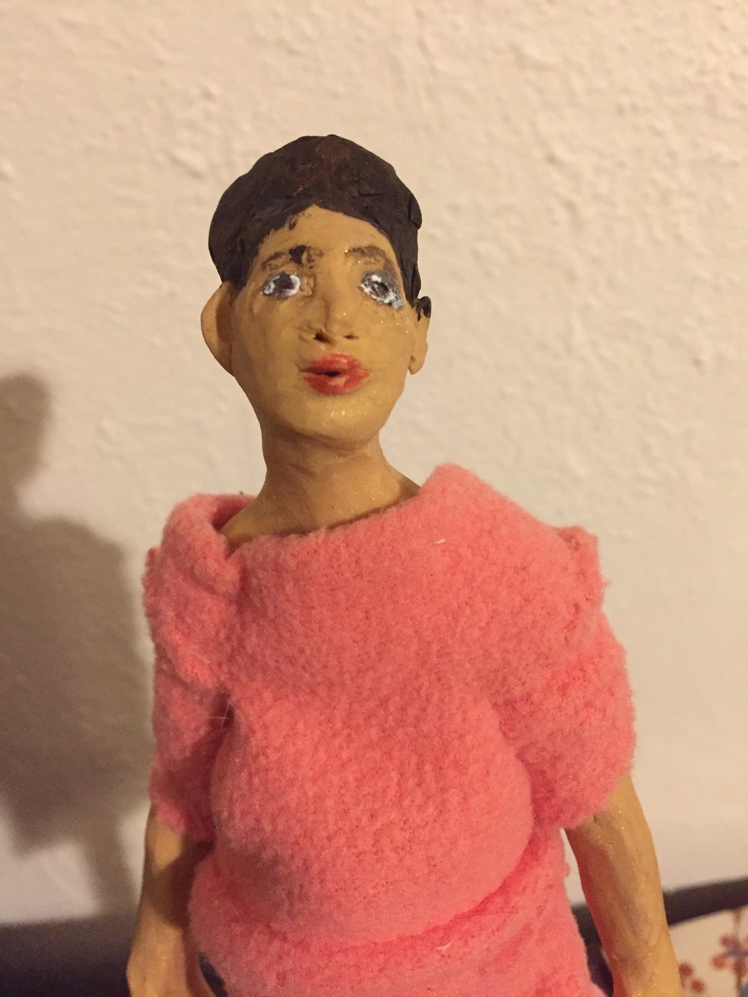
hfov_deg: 48.2
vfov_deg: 61.7
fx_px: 835
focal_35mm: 29
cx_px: 374
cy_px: 498
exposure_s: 1/15
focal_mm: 4.15
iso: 400
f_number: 2.2
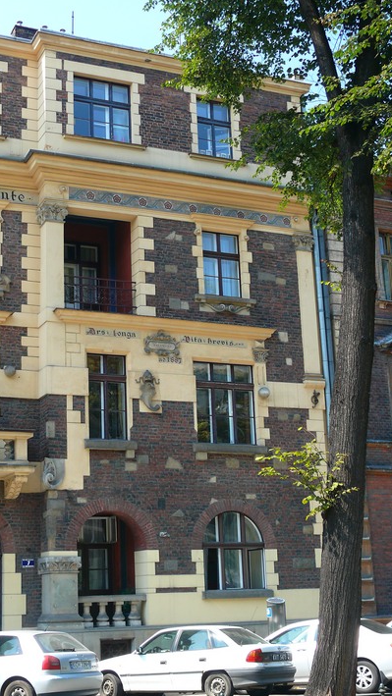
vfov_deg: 39.2
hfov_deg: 22.6
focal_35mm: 53
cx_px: 132
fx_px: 979
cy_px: 358
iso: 100
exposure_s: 1/100
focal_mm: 9.8
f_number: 3.2
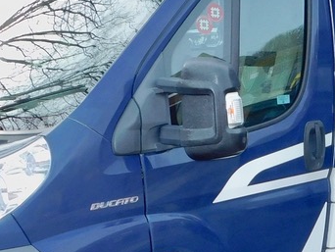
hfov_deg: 22.0
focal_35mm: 86
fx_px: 833
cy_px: 101
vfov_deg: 17.2
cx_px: 328
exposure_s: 1/400
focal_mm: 4
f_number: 3
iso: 125
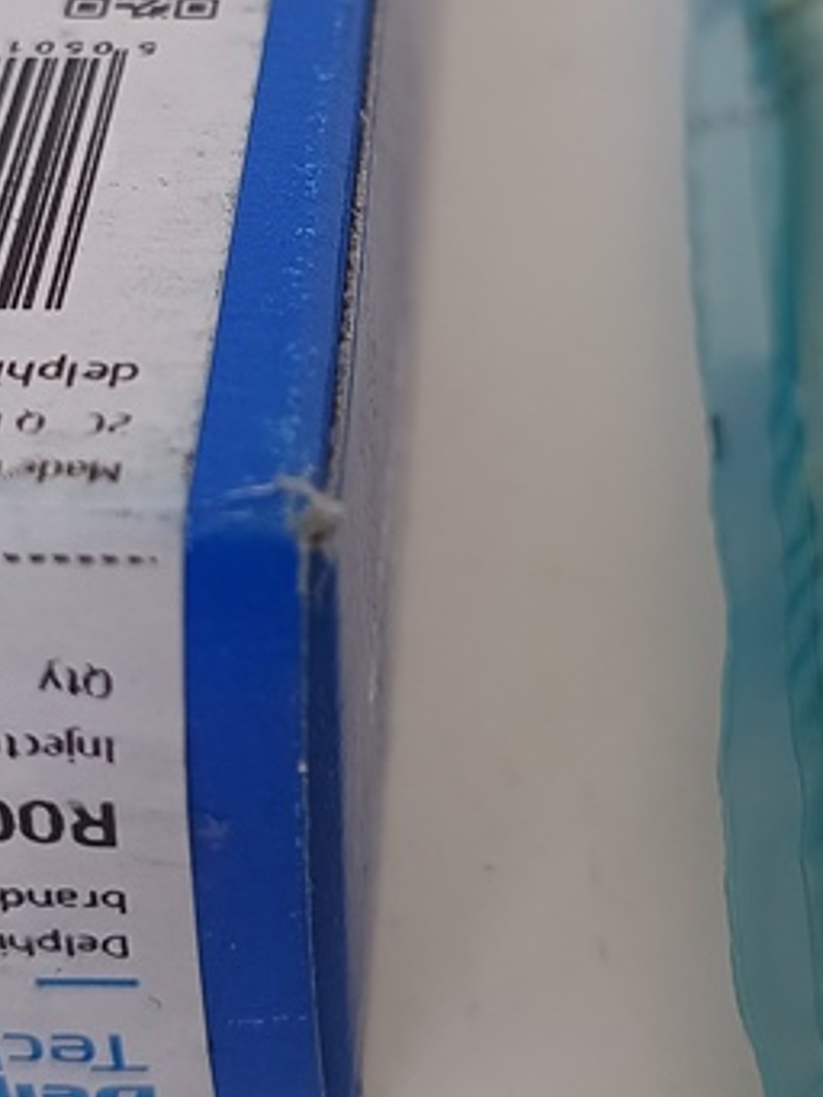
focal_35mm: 69
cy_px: 299
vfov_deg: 27.8
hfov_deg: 21.3
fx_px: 2186
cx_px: 424
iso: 64
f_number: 1.8
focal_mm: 5.06
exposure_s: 1/50
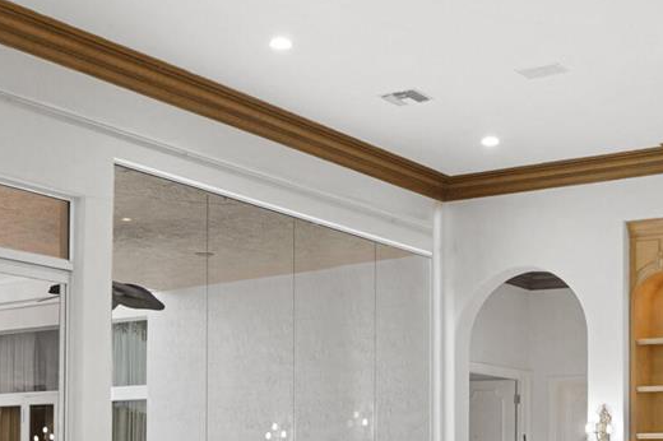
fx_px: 1159
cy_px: 455
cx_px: 340
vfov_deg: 20.7
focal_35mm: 63
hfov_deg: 31.9
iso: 800
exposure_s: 1/125
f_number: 5
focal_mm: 16
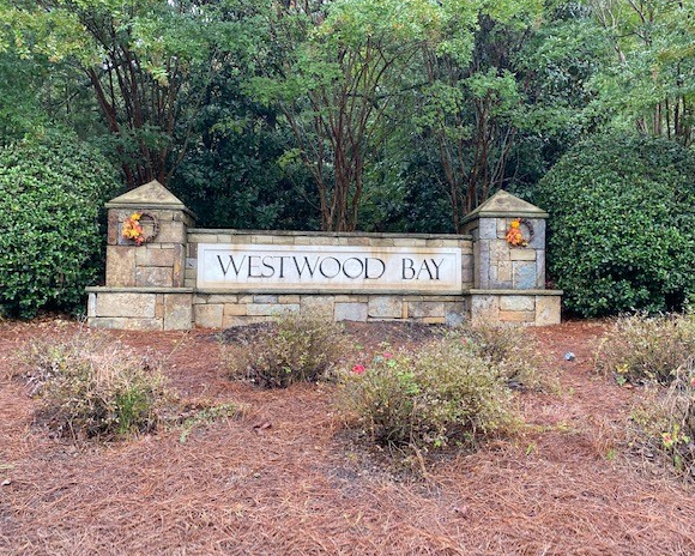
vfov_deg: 51.5
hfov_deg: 62.2
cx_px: 359
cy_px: 277
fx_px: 576
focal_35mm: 28
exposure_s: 1/121
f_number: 1.8
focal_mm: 4.25
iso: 40
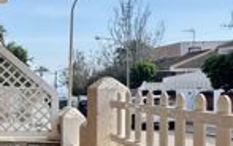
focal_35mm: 71
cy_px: 103
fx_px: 451
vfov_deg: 18.3
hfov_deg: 21.0
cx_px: -174
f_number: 2.2
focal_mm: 2.22
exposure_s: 1/796
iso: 50
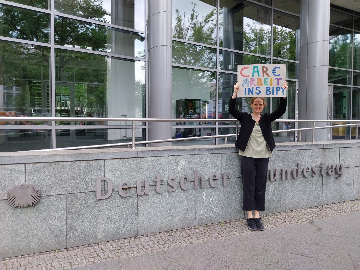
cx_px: 180
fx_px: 270
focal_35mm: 26
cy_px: 135
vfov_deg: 53.1
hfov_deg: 67.3
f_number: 1.8
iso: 40
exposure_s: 1/100
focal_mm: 4
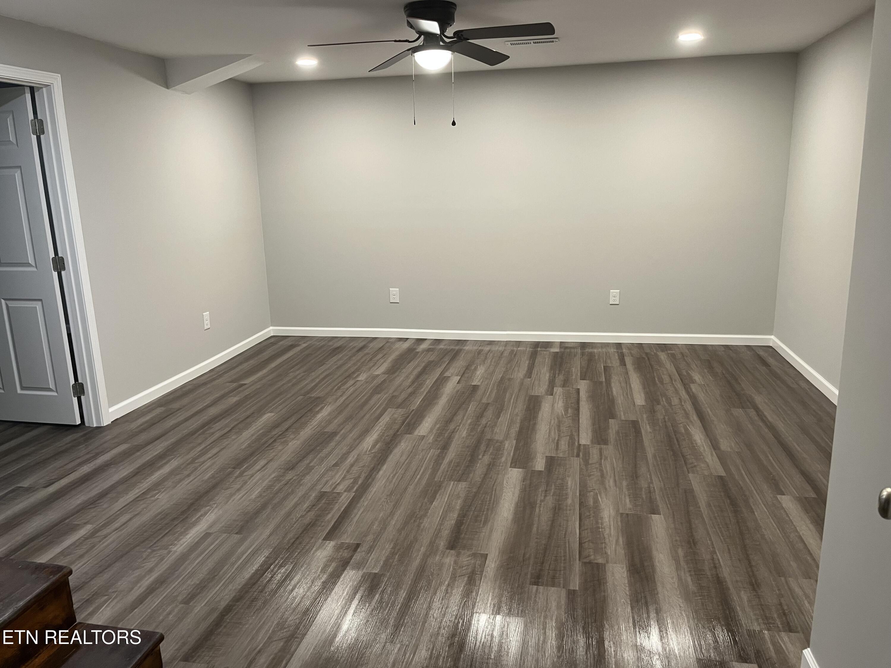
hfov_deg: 67.3
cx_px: 446
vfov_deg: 53.1
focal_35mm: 26
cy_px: 334
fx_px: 669
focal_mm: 5.1
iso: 100
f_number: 1.6
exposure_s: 1/60
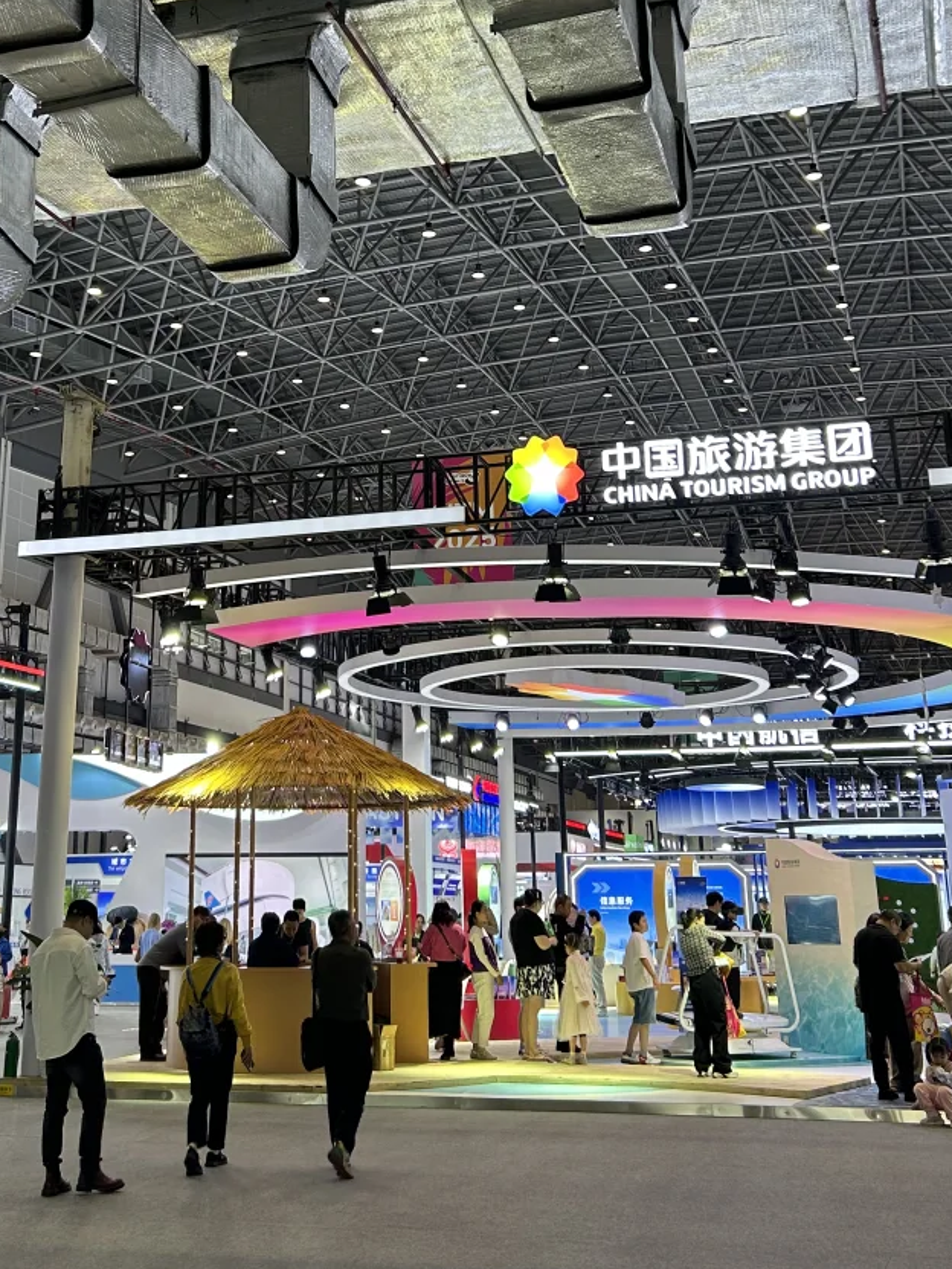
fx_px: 1650
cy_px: 372
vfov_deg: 41.2
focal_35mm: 45
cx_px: 366
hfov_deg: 32.1
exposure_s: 1/100
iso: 80
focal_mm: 5.7
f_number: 1.5
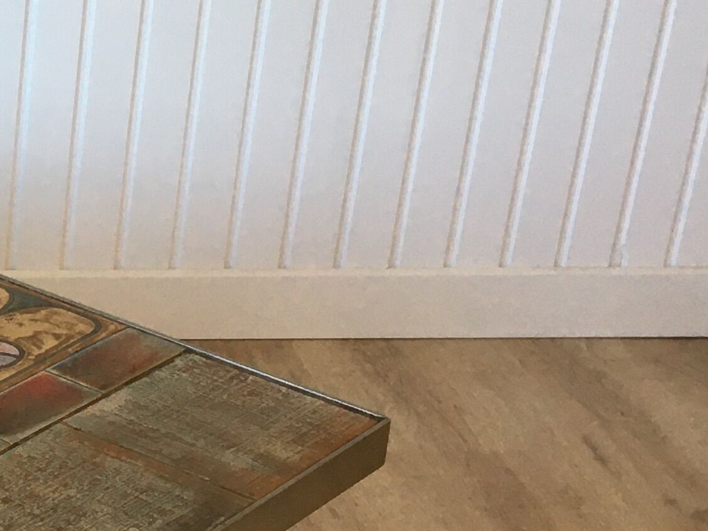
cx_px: -308
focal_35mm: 104
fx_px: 2127
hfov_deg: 17.3
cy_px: 345
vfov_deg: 14.2
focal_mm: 4.15
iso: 32
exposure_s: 1/33
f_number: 2.2
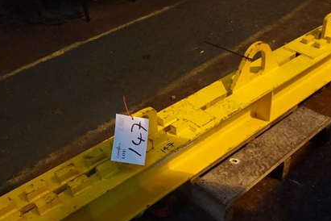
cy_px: 127
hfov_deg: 46.1
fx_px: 386
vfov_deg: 31.8
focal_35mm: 42
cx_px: 200
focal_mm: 16
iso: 3200
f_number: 3.5
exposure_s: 1/80
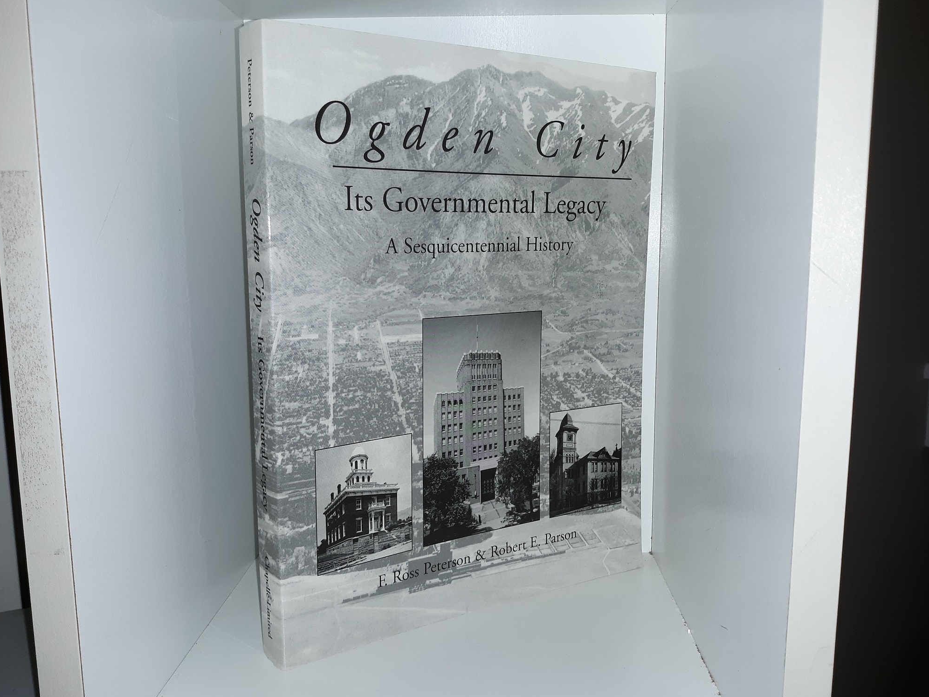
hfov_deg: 61.7
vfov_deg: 48.2
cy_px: 351
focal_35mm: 29
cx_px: 461
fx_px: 778
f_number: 1.7
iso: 50
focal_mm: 3.7
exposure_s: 1/120
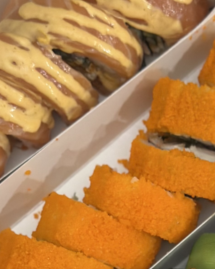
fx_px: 1265
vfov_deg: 11.5
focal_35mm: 159
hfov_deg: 9.6
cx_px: 272
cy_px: 424
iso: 400
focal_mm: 6.86
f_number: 1.78
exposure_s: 1/60
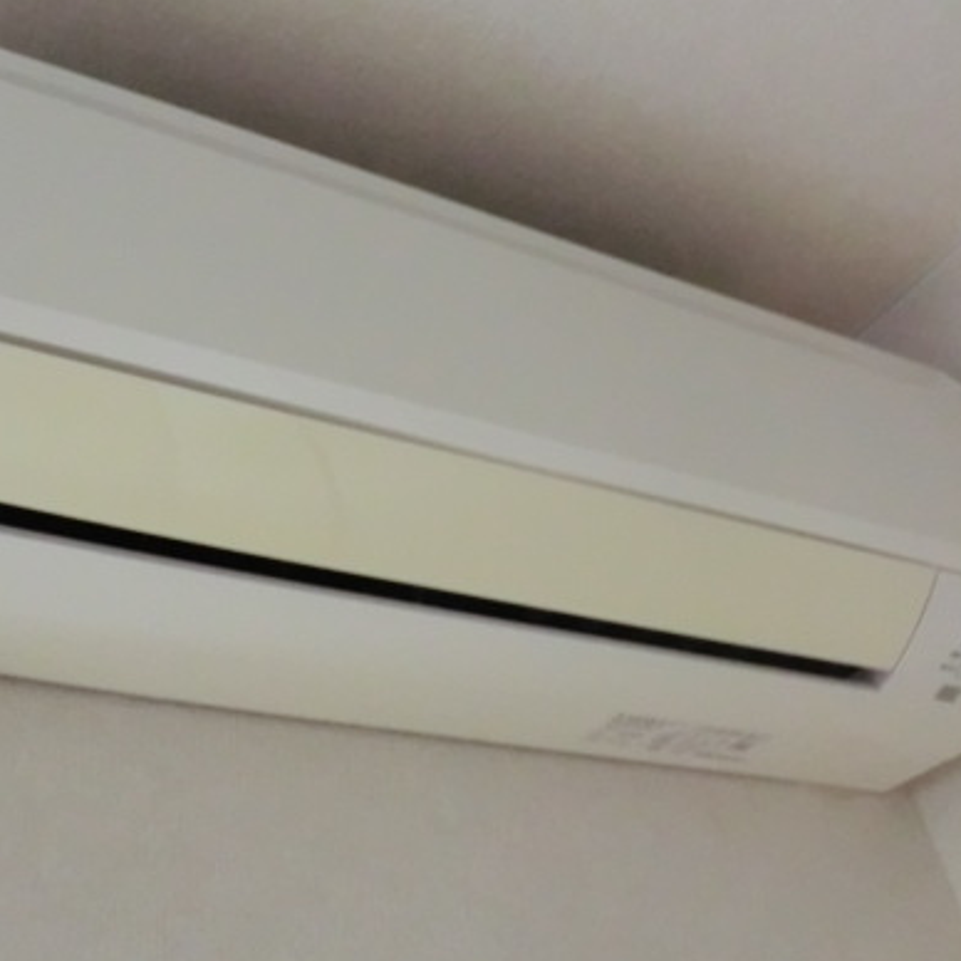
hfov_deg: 46.4
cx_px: 315
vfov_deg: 47.0
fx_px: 1099
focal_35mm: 35
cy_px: 396
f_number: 3.2
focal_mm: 4.3
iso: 800
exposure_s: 1/40
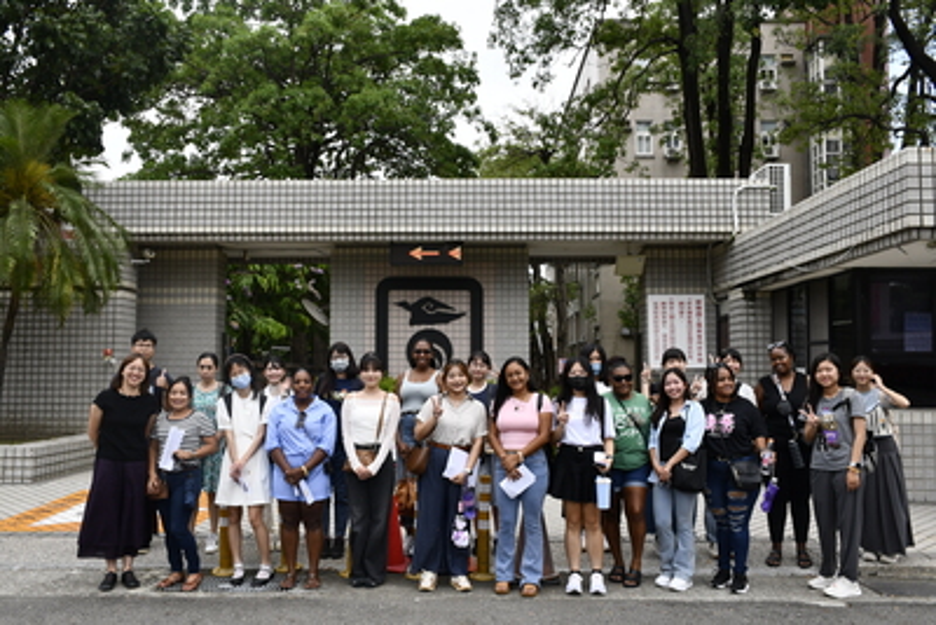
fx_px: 858
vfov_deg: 40.0
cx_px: 468
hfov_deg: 57.2
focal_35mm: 33
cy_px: 312
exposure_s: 1/250
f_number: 8
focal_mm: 22
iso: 180
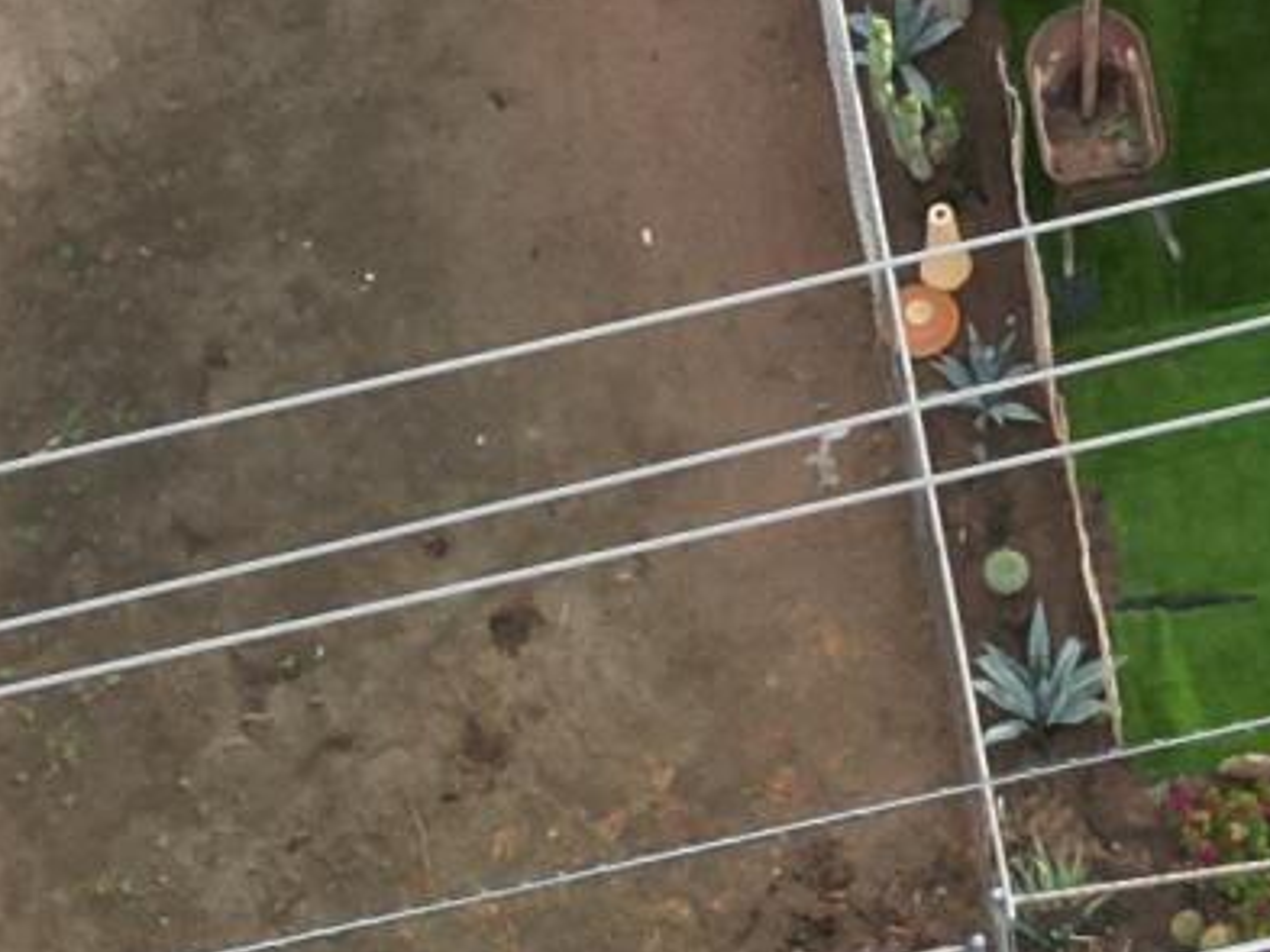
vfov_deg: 7.1
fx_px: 6716
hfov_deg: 10.6
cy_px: -2065
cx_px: 1503
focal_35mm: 183
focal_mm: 6.72
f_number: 1.7
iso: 130
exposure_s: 1/400
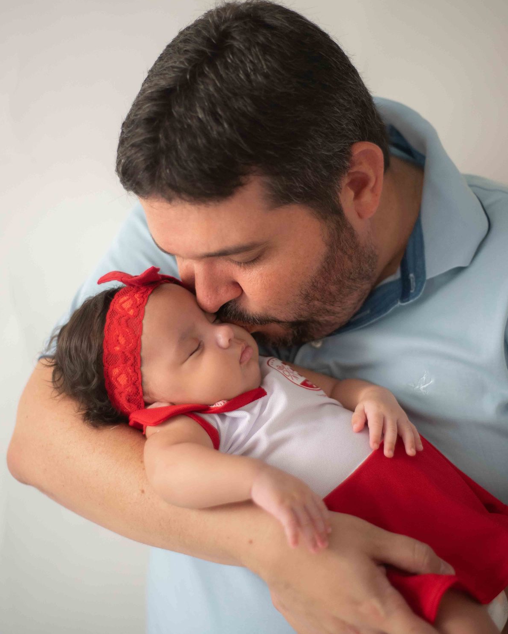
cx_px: 256
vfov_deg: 33.0
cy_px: 304
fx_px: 1071
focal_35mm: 57
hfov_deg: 26.7
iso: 1000
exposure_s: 1/500
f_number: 1.8
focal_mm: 50
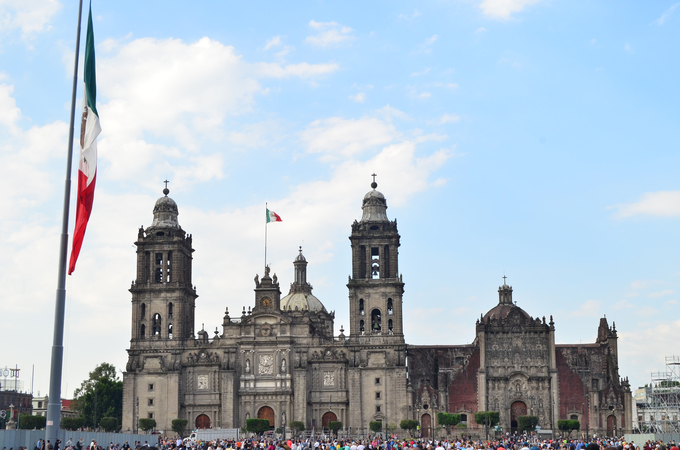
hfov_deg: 39.0
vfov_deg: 26.4
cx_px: 340
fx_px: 961
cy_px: 225
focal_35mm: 51
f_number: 11
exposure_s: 1/250
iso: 500
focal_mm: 34
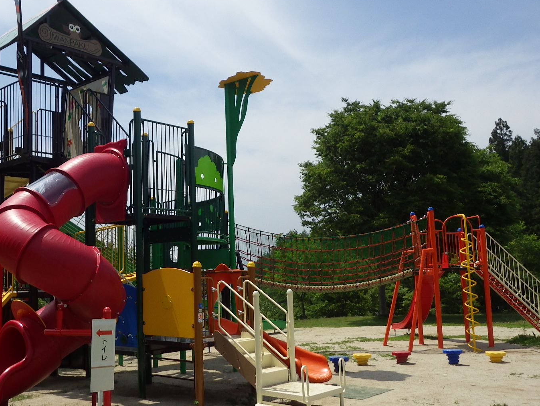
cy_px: 200
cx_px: 195
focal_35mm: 38
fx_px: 593
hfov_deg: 48.4
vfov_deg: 37.7
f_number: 7.9
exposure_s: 1/320
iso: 125
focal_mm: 4.5
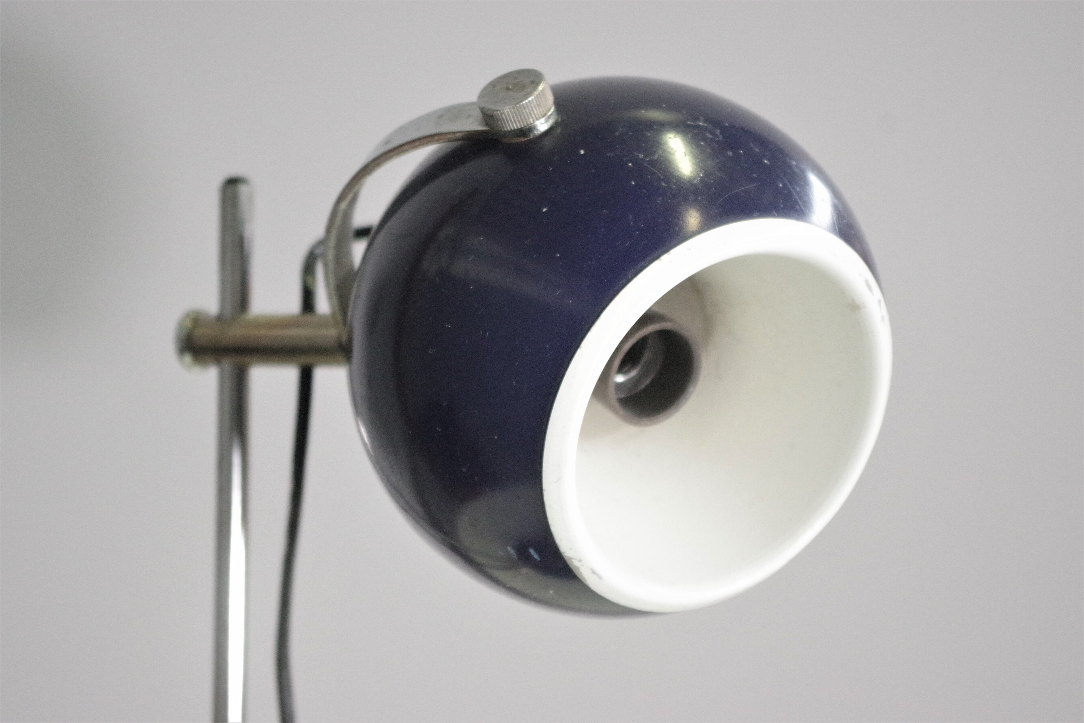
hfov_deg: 31.4
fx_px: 1927
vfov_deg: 21.2
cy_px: 362
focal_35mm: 64
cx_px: 542
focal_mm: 42.5
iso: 3200
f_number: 4.5
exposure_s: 1/80
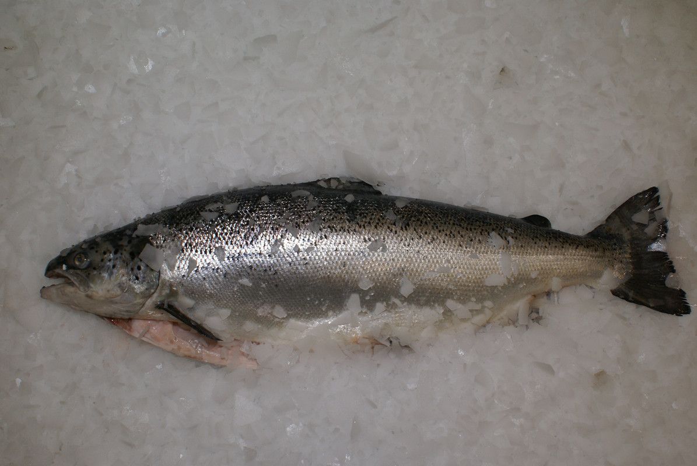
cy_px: 233
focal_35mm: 39
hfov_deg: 49.5
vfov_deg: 34.3
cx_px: 348
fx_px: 756
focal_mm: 26
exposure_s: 1/60
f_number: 5.6
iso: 400
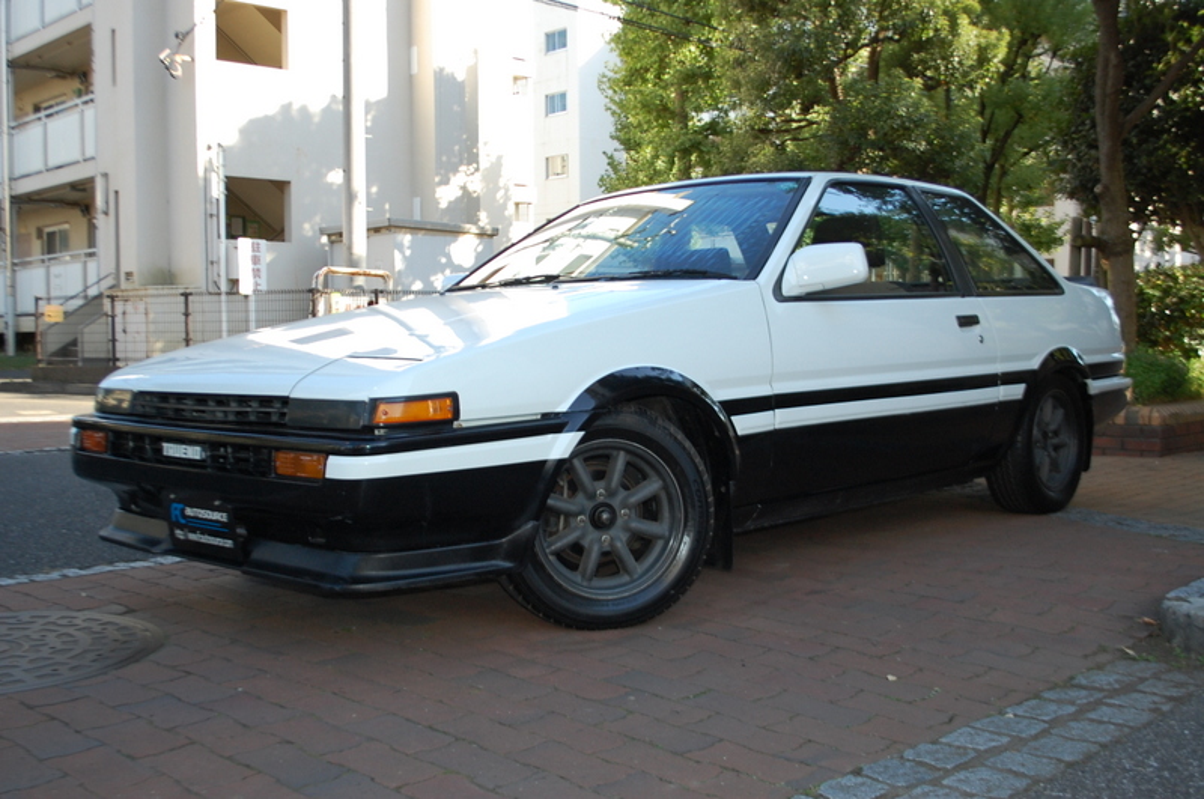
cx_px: 602
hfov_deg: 49.6
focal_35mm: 39
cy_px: 400
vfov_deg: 34.1
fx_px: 1302
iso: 400
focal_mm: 26
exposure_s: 1/500
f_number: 4.2
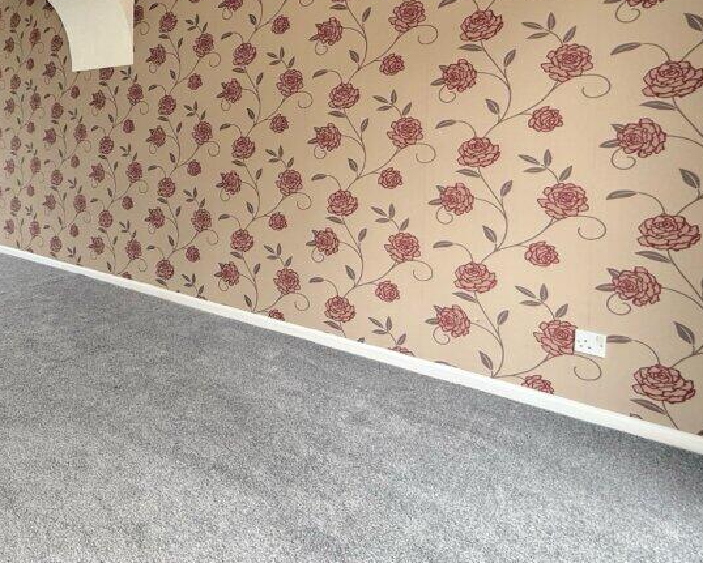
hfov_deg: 57.1
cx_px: 74
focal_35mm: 26
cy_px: 148
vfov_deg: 52.8
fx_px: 541
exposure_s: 1/99
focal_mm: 2.22
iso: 125
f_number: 2.2
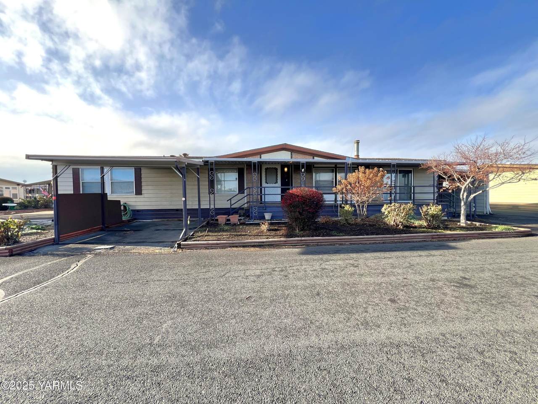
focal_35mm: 13
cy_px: 202
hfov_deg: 106.2
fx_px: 202
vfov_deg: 89.9
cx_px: 269
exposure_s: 1/558
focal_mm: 1.57
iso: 32
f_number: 1.8
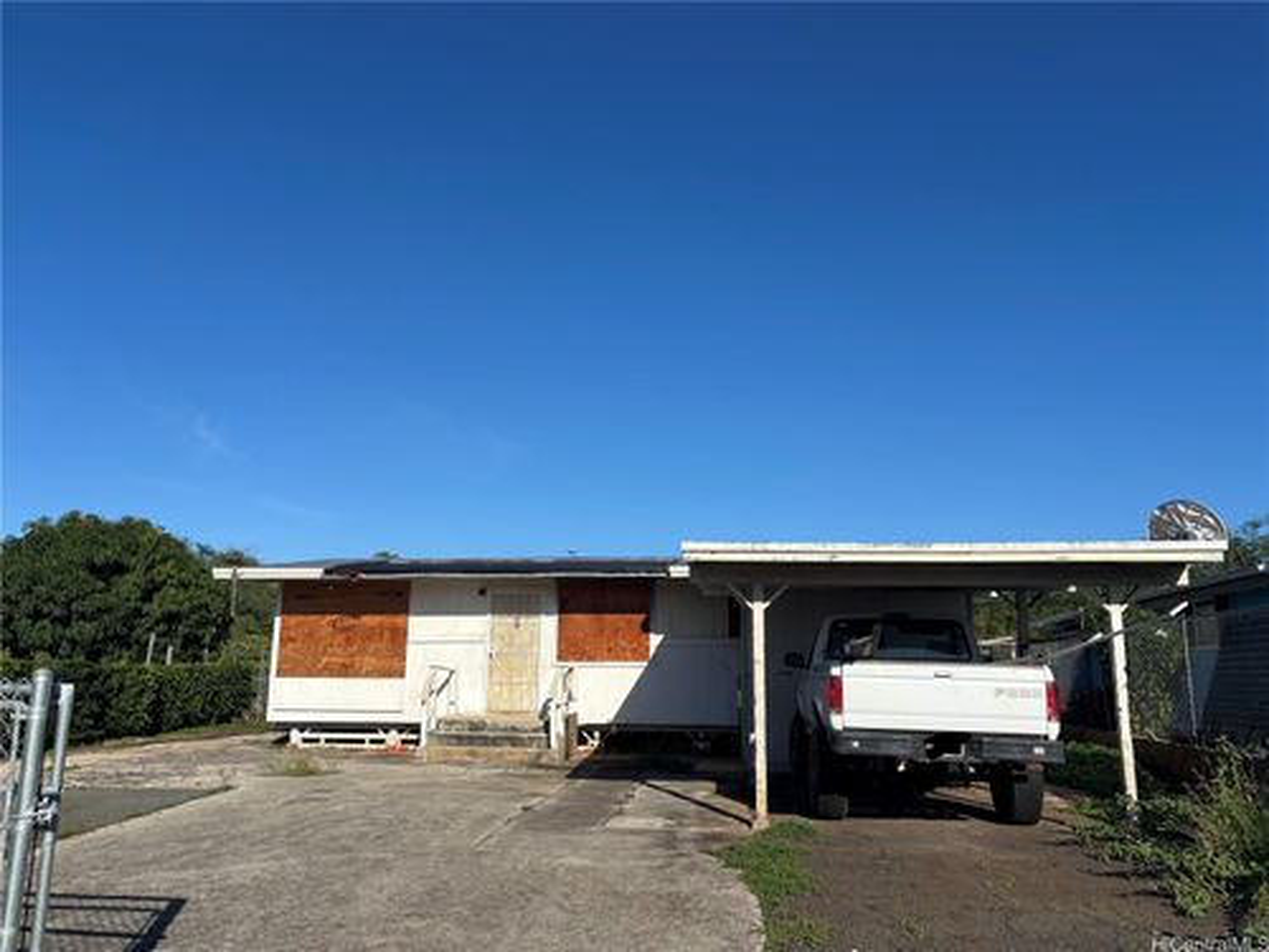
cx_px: 634
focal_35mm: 26
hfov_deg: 67.3
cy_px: 476
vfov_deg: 53.1
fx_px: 953
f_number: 1.6
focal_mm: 5.96
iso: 50
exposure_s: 1/5076
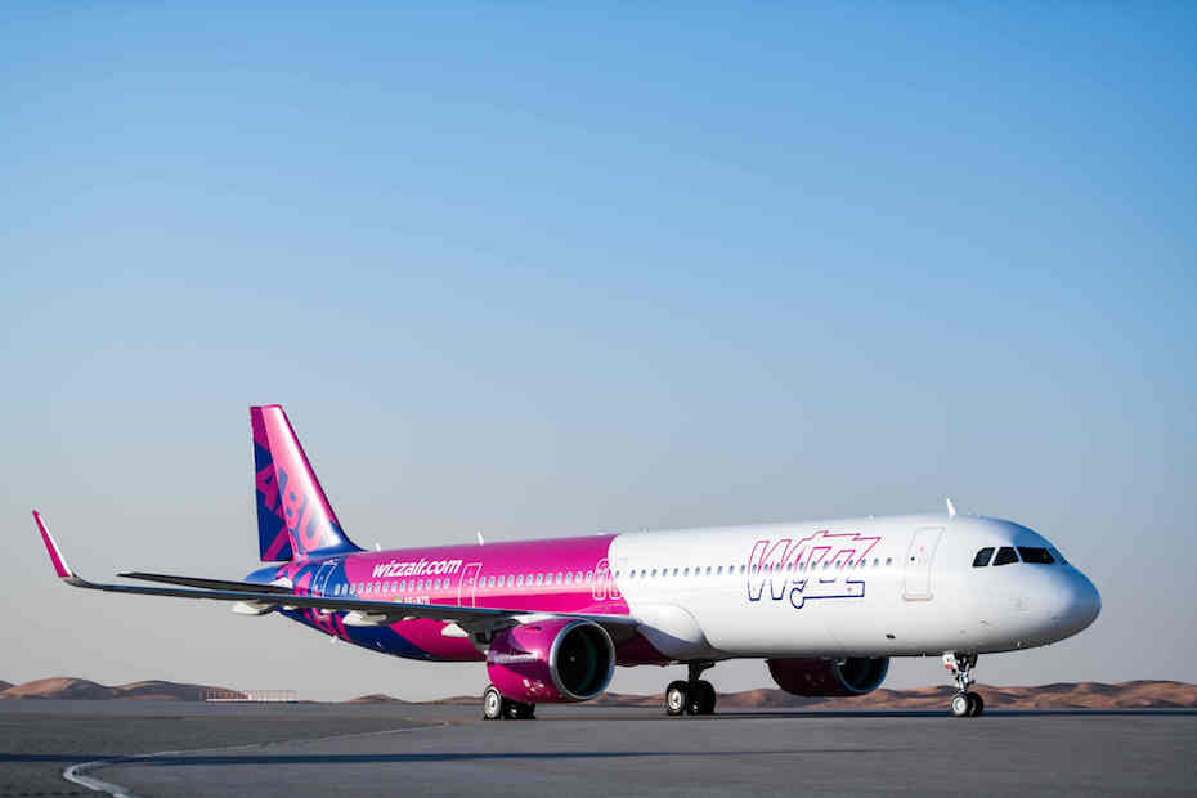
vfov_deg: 14.9
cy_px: 399
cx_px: 598
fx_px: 3059
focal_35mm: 92
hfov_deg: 22.1
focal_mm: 92
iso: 100
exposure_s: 1/1600
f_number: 2.8
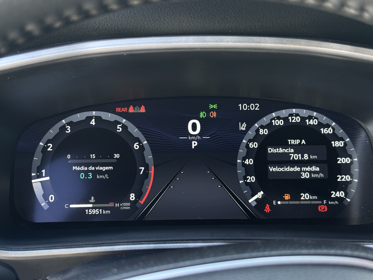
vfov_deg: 30.3
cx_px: 186
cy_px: 140
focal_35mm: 48
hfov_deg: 39.7
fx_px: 517
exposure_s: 1/60
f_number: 1.78
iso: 125
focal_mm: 6.76
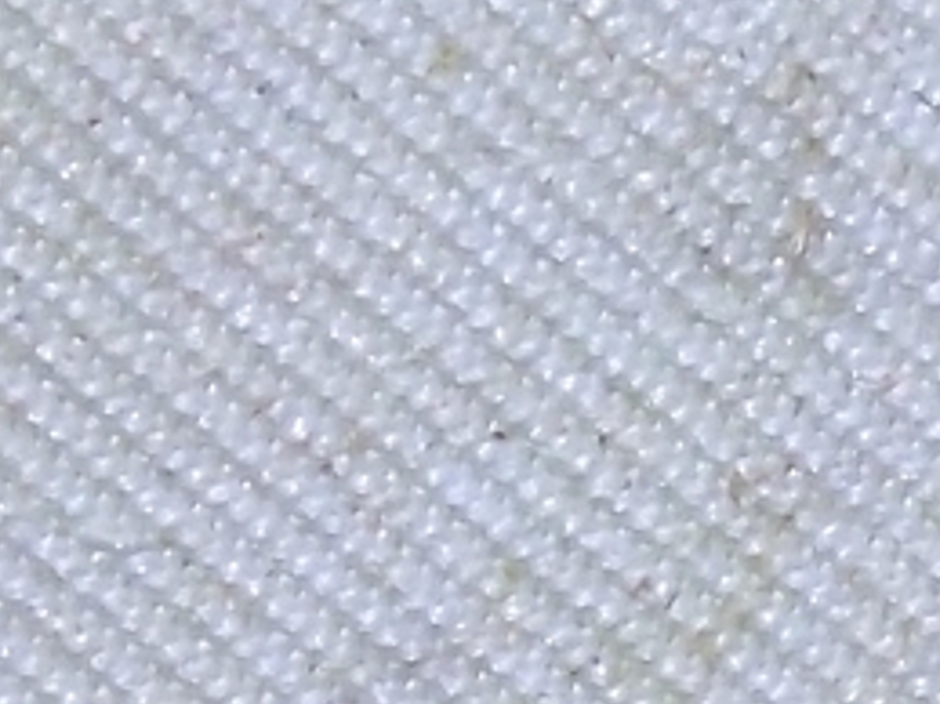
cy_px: 1533
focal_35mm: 440
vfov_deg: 3.3
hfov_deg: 4.5
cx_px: 1695
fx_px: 11943
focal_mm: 18
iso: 200
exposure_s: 1/200
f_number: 6.3
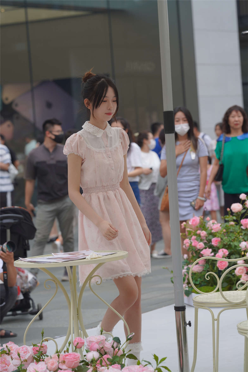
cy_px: 186
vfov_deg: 15.2
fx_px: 1395
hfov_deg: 10.2
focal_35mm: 135
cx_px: 124
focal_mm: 135
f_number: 5
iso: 320
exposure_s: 1/500
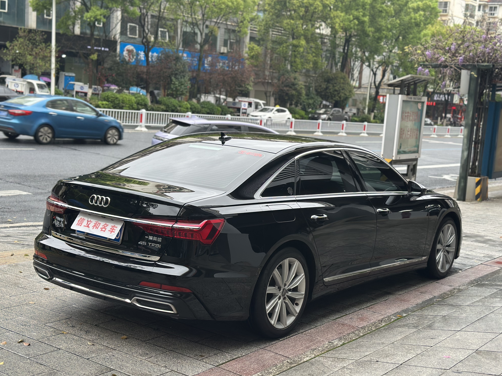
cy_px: 190
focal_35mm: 49
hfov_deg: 38.9
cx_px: 254
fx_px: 711
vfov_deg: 29.7
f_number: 1.78
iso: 80
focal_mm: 6.86
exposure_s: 1/215
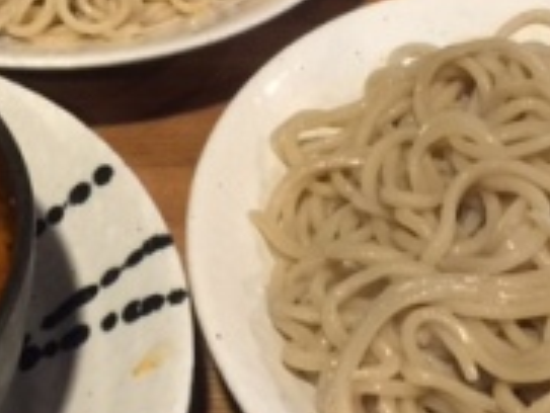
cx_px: 173
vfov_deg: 18.3
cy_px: 105
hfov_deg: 24.3
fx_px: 1272
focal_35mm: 80
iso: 125
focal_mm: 4.15
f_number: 2.2
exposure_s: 1/15
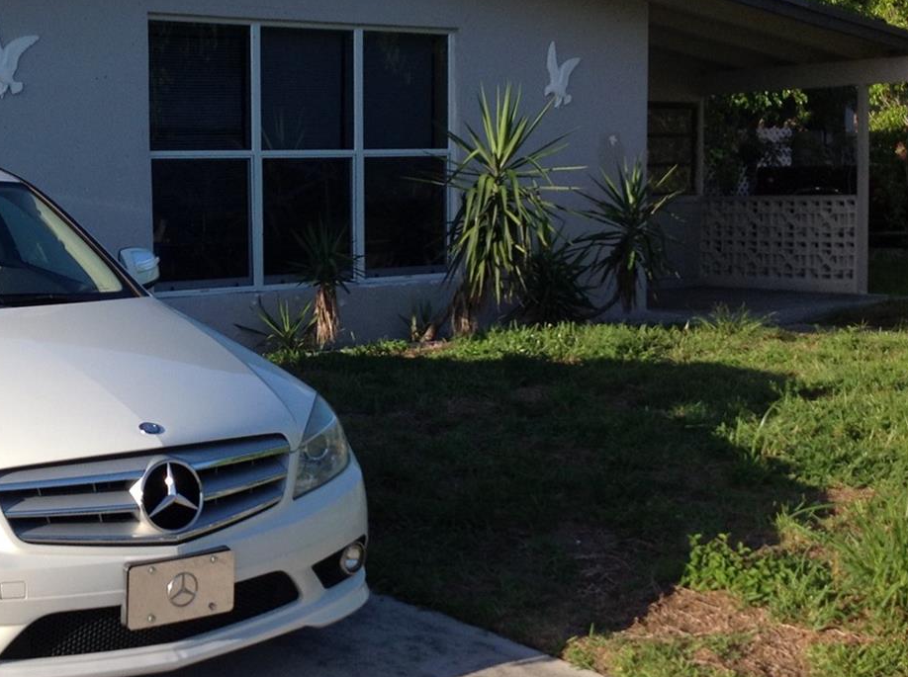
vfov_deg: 23.9
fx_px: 1597
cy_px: 264
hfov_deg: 30.7
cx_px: 146
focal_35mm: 61
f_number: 2.4
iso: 50
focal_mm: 4.28
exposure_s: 1/916
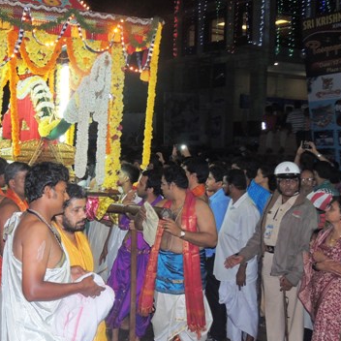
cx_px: 61
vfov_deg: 32.2
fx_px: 591
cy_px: 162
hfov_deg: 31.3
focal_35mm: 53
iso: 250
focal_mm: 5.8
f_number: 3.2
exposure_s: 1/30
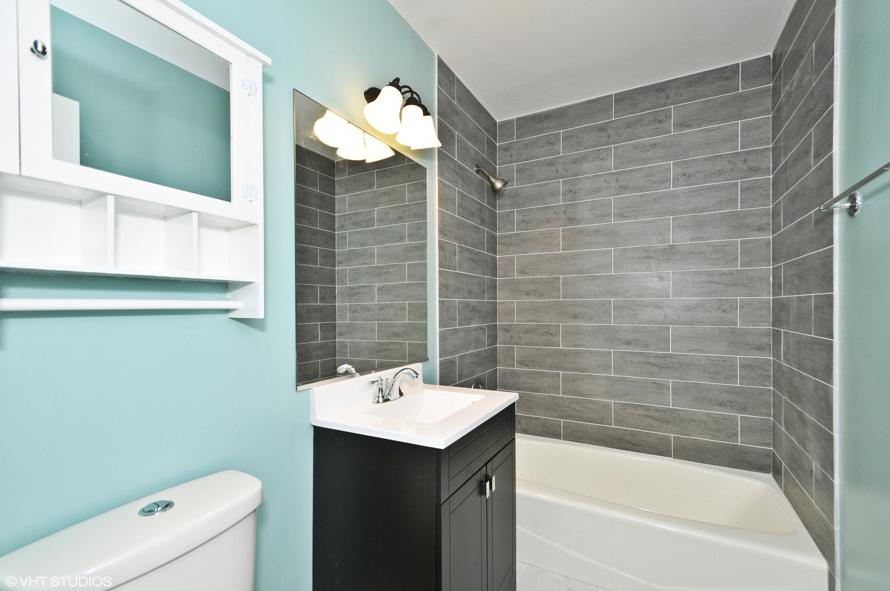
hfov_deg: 100.5
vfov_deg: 77.2
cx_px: 445
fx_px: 370
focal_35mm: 15
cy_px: 296
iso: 160
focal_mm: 10
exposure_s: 1/60
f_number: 5.6
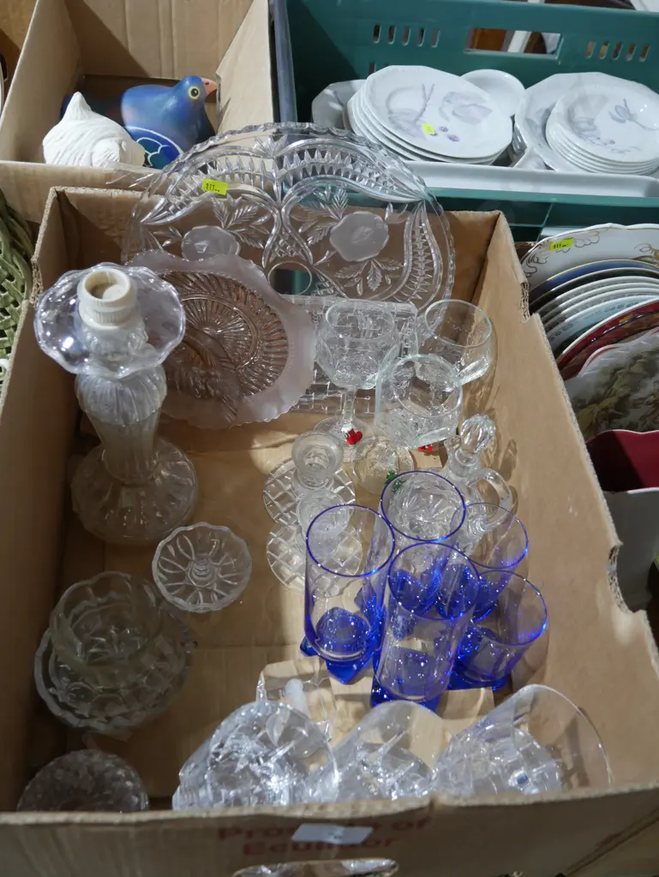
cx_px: 330
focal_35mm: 32
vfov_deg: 56.8
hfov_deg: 44.2
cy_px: 438
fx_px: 812
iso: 1000
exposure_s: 1/60
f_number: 3.6
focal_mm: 16
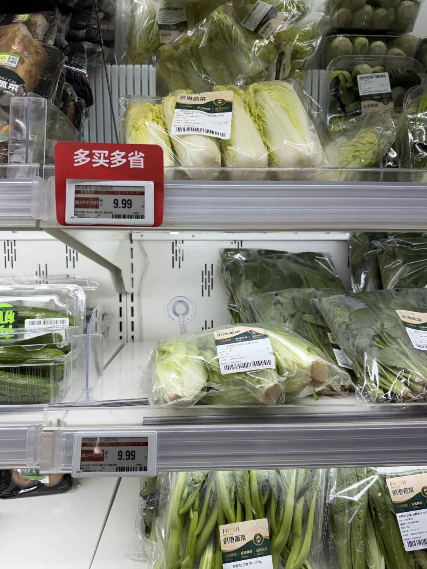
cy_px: 284
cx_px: 214
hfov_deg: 56.8
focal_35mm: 24
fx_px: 395
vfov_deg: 71.6
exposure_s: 1/395
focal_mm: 6.76
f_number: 1.78
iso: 80
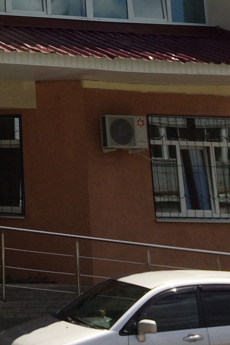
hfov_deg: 13.4
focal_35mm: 94
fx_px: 901
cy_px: -68
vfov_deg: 20.3
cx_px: -150
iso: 32
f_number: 2.2
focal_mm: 4.15
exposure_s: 1/2933
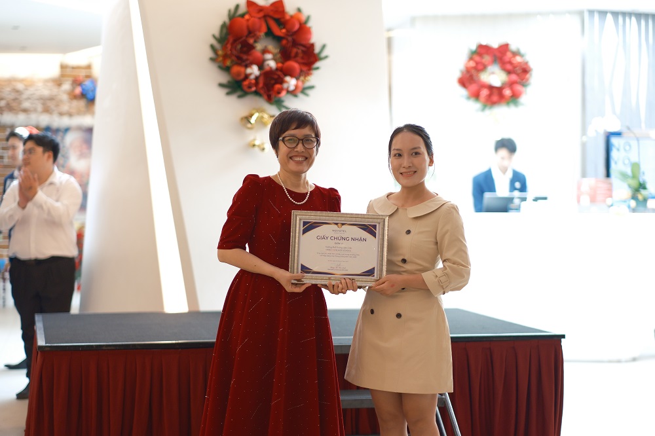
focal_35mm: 84
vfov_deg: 16.3
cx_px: 328
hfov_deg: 24.2
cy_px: 218
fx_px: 1528
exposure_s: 1/125
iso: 800
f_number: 1.2
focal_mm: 56
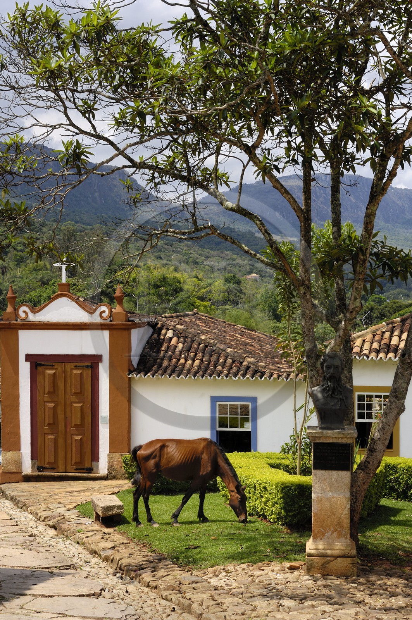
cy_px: 310
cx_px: 206
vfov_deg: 31.9
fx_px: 1084
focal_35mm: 63
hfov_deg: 21.5
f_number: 9
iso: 100
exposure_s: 1/160
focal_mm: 42
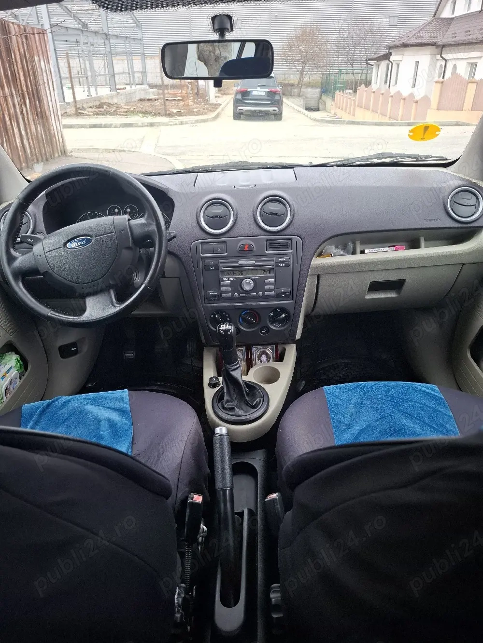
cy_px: 322
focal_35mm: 23
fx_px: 428
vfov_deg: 73.9
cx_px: 242
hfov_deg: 58.9
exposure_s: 1/100
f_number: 1.8
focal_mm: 5.54
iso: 64
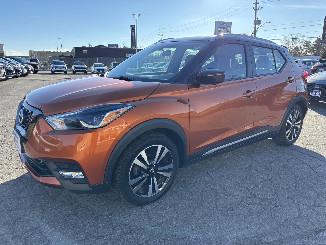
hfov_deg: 67.3
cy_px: 122
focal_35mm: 26
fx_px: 245
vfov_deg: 53.1
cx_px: 163
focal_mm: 5.96
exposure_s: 1/1139
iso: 50
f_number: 1.6
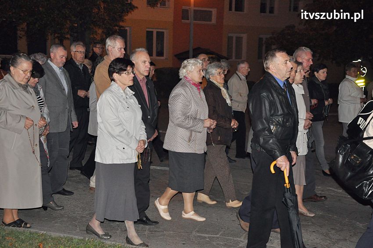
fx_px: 543
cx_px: 186
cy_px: 124
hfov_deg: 37.9
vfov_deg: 25.7
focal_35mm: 52
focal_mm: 35
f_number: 5
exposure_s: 1/60
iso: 2000
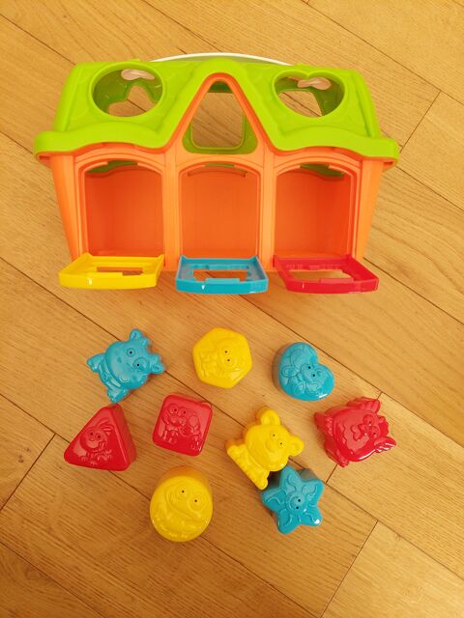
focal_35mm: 25
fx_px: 447
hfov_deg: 54.9
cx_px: 232
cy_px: 309
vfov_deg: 69.4
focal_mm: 5.23
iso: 200
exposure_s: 1/60
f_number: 1.8
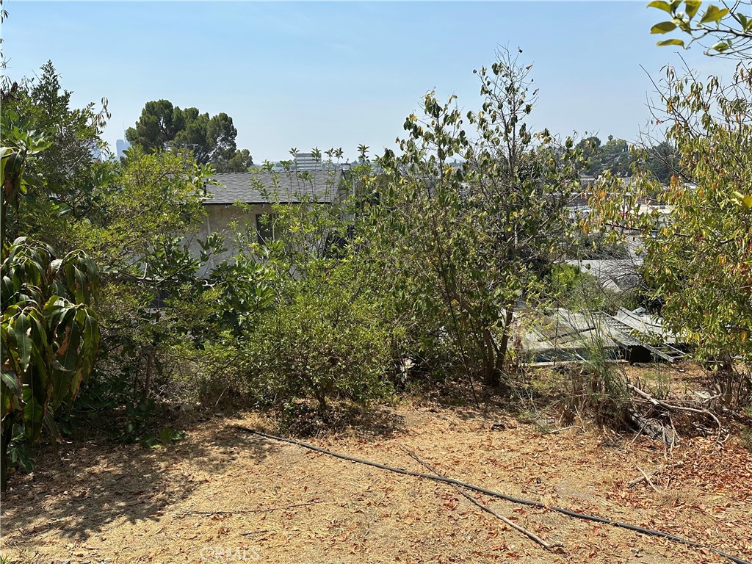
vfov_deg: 56.8
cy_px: 282
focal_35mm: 24
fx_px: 521
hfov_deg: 71.6
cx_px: 376
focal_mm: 6.86
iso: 80
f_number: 1.78
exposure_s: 1/4184
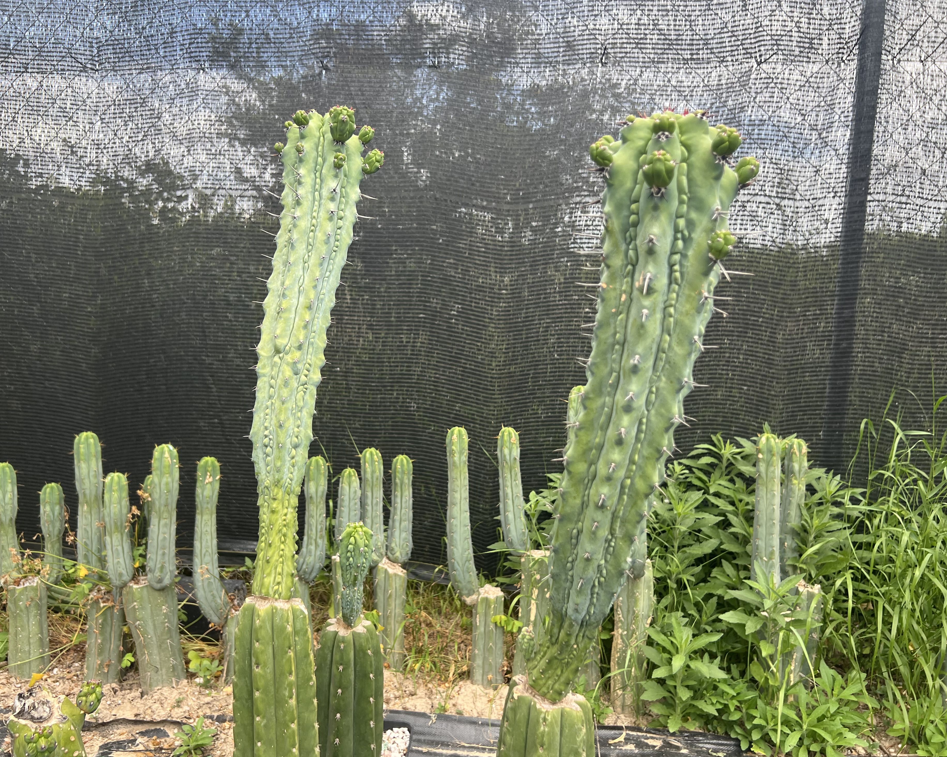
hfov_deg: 62.2
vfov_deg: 51.5
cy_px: 382
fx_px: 785
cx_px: 455
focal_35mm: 28
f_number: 1.5
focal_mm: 5.7
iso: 50
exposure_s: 1/461
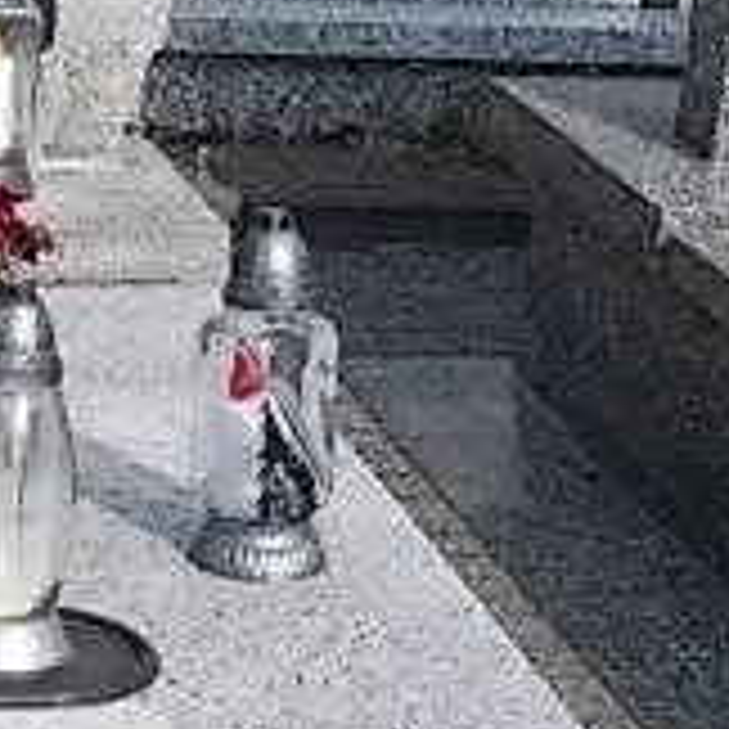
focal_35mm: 150
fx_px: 3574
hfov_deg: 11.4
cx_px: -117
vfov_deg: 11.6
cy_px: 504
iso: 80
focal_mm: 6.1
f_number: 6.5
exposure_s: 1/125
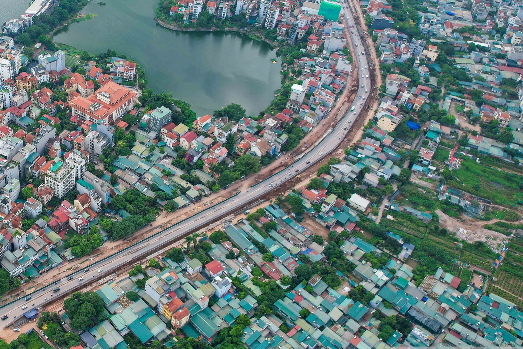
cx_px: 86
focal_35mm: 39
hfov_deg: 46.3
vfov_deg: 34.2
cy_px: 149
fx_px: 567
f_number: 2.8
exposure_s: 1/800
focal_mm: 8.38
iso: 120
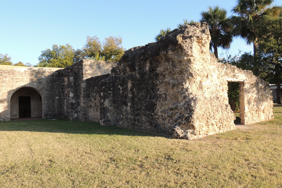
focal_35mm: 32
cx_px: 142
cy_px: 83
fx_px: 251
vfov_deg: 41.0
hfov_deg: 58.7
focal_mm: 5.3
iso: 100
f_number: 3.1
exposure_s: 1/400
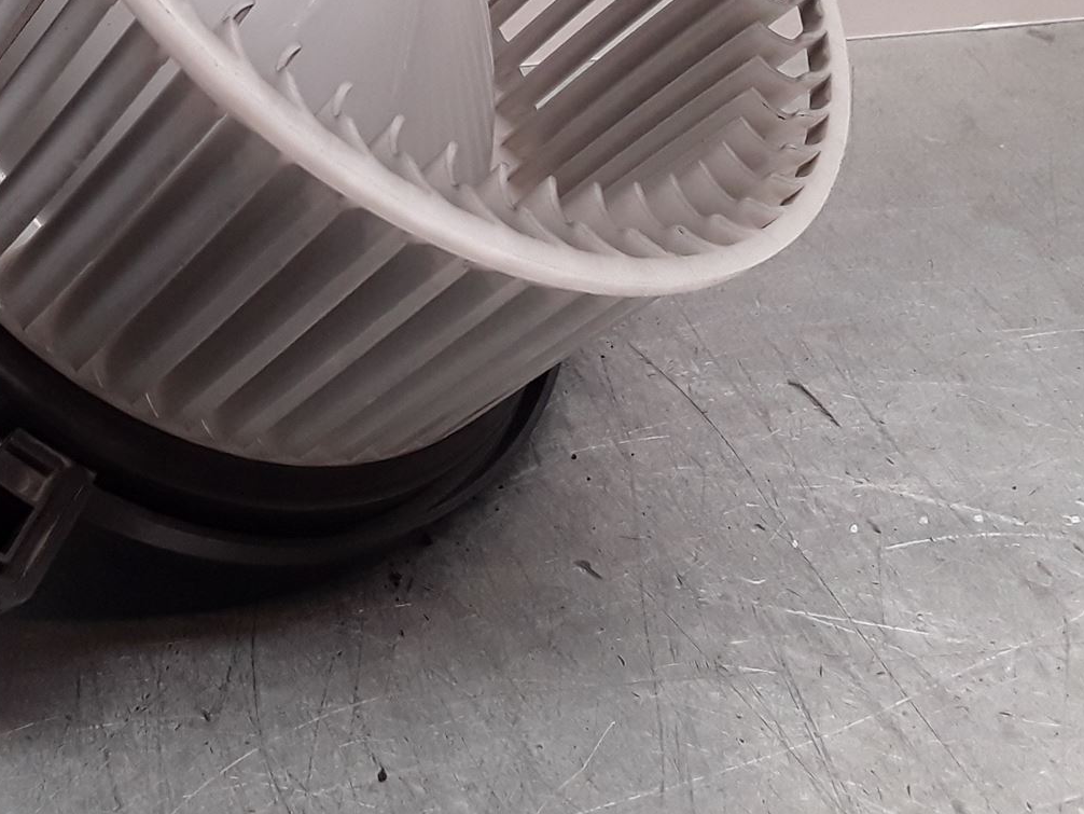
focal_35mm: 57
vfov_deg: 24.7
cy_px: 30
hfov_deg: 32.9
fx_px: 1785
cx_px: 226
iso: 100
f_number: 1.9
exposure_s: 1/123
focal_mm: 2.91
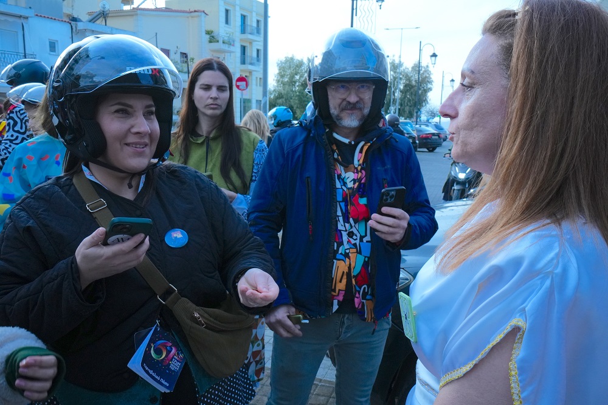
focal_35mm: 29
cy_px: 202
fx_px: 490
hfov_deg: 63.7
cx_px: 304
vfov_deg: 44.9
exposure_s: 1/320
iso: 2500
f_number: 14
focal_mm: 29
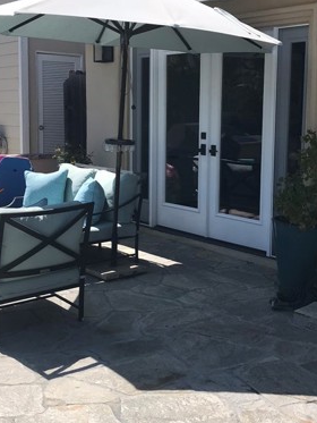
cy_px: 178
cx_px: 165
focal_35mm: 48
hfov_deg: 30.3
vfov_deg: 39.5
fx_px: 586
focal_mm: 3.99
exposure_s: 1/2907
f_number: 1.8
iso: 20
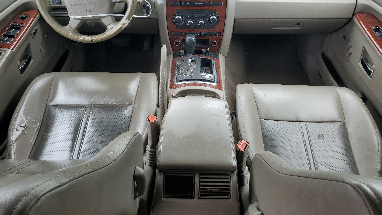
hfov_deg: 66.1
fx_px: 294
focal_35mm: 29
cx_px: 194
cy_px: 76
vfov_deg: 39.8
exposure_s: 1/222
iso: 50
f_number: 1.5
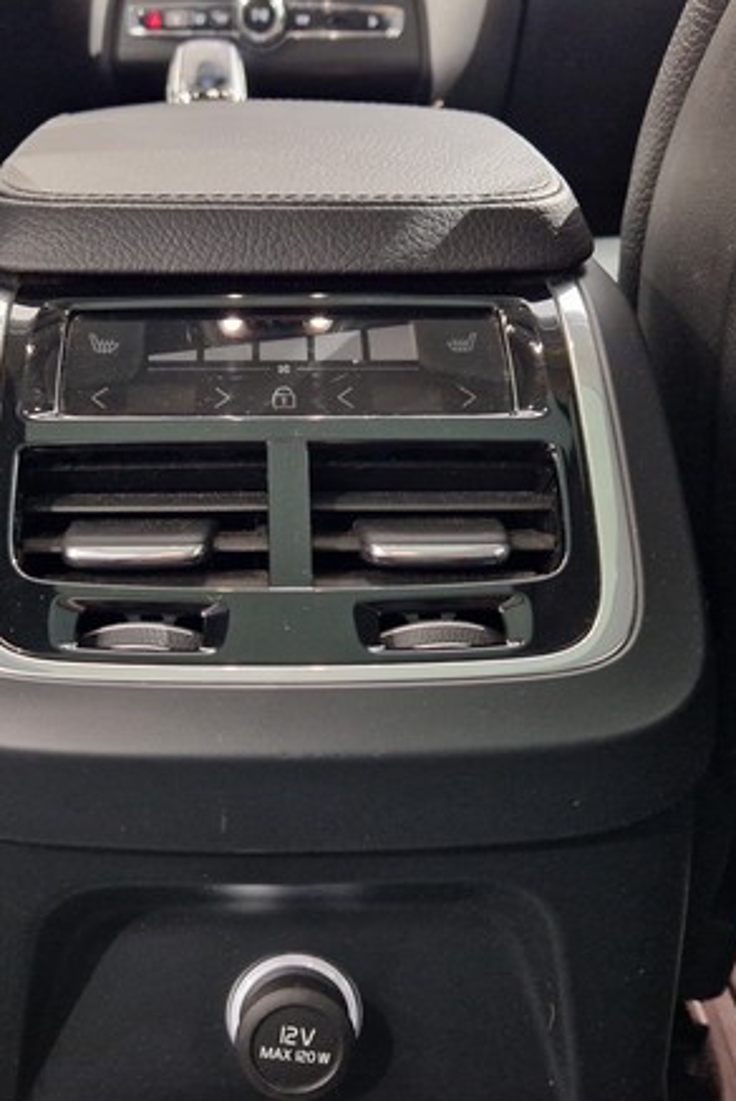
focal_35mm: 35
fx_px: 1072
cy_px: 592
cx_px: 282
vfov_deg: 54.3
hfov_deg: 37.7
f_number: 1.8
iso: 1000
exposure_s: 1/25
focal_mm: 5.4
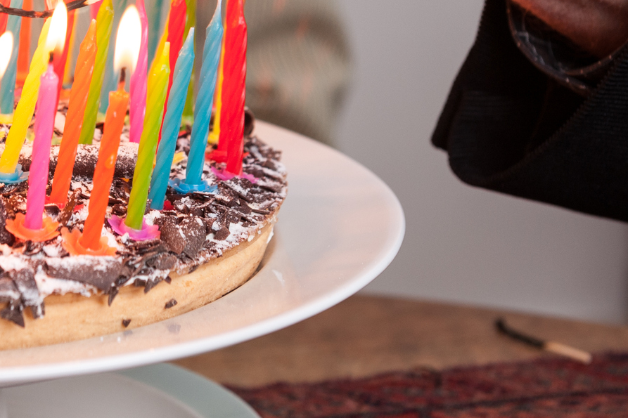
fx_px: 2320
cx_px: 93
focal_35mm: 133
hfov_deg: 15.3
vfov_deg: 10.2
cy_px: -13
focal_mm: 56
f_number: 5
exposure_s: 1/100
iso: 400
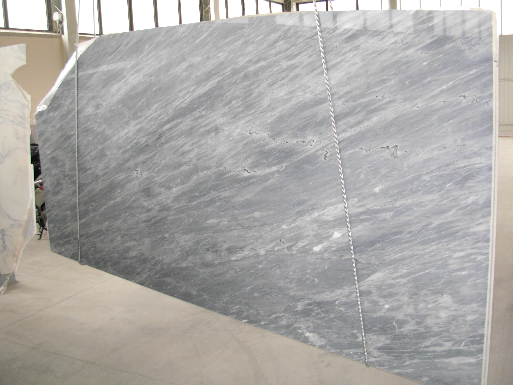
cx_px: 256
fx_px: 563
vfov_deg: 37.7
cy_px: 192
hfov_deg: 49.0
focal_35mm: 38
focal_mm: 6.3
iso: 282
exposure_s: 1/80.6
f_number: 2.9
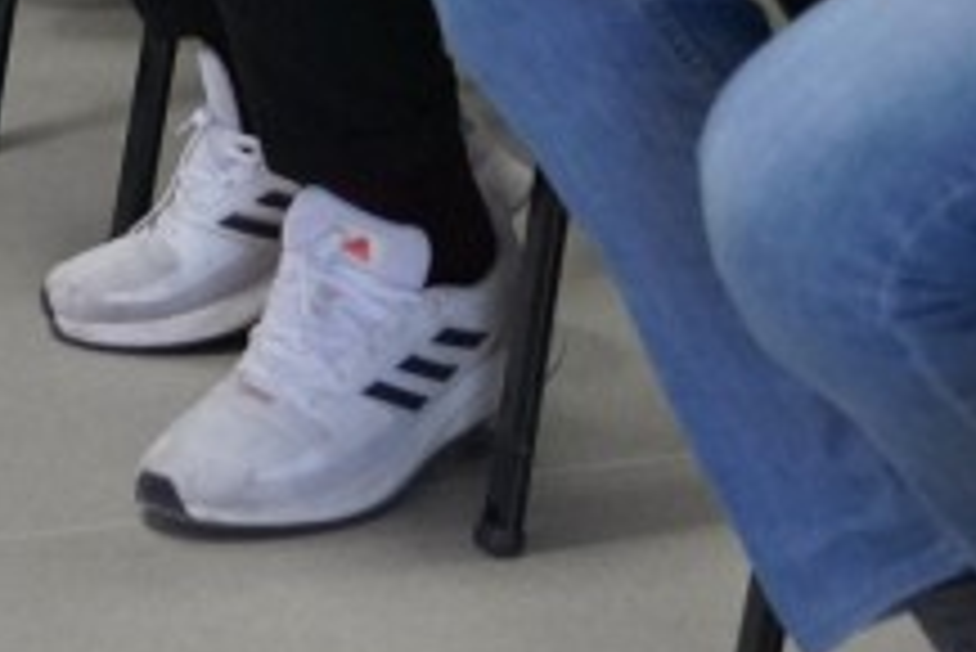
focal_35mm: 234
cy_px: -1358
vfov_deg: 5.5
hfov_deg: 8.7
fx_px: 6347
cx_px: -288
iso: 1250
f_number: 4
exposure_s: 1/160
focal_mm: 31.4
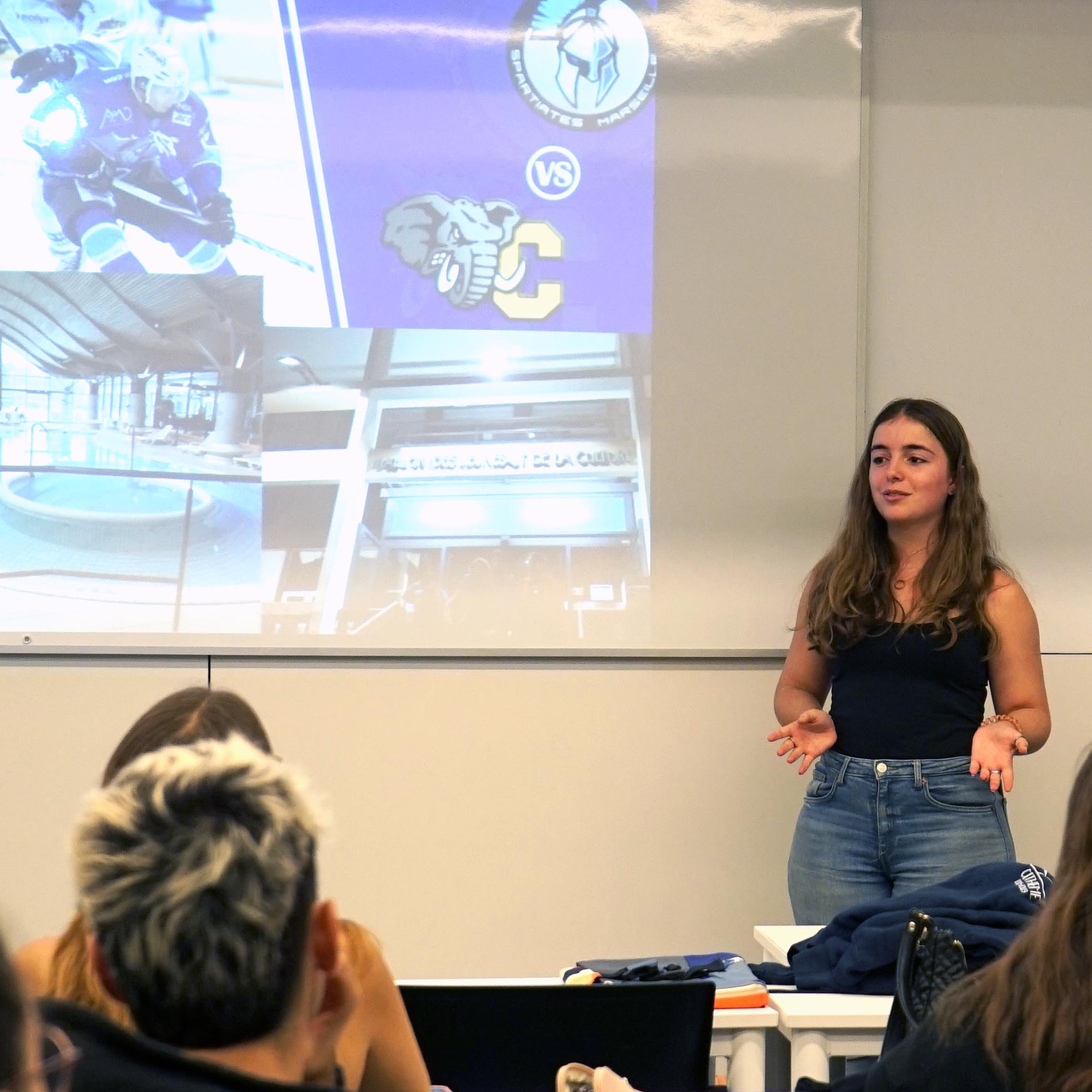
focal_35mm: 116
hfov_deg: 15.0
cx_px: 743
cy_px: 633
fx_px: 4140
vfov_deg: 15.0
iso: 1600
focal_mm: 63
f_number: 5.6
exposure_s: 1/160
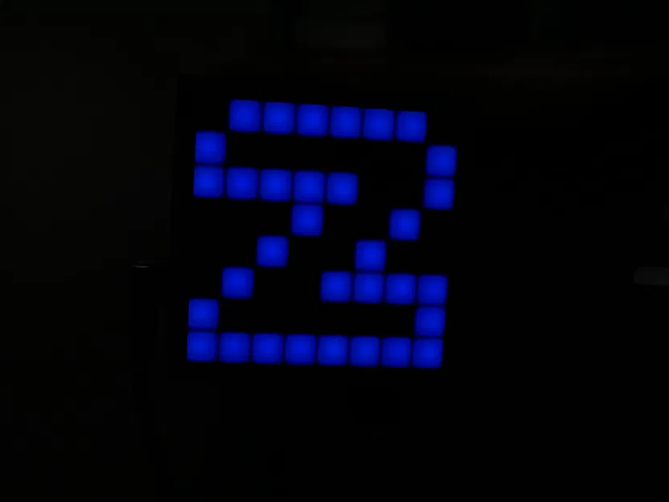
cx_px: 334
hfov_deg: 46.8
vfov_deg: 36.0
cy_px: 251
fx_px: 773
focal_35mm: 40
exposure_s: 1/60
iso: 400
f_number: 5.4
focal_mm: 20
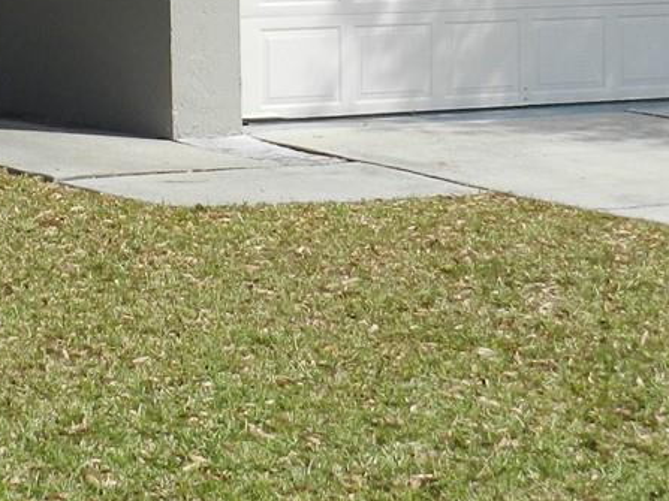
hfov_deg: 14.2
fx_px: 2628
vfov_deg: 10.6
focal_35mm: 136
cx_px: -70
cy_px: -202
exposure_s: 1/800
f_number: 4
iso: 160
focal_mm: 6.7
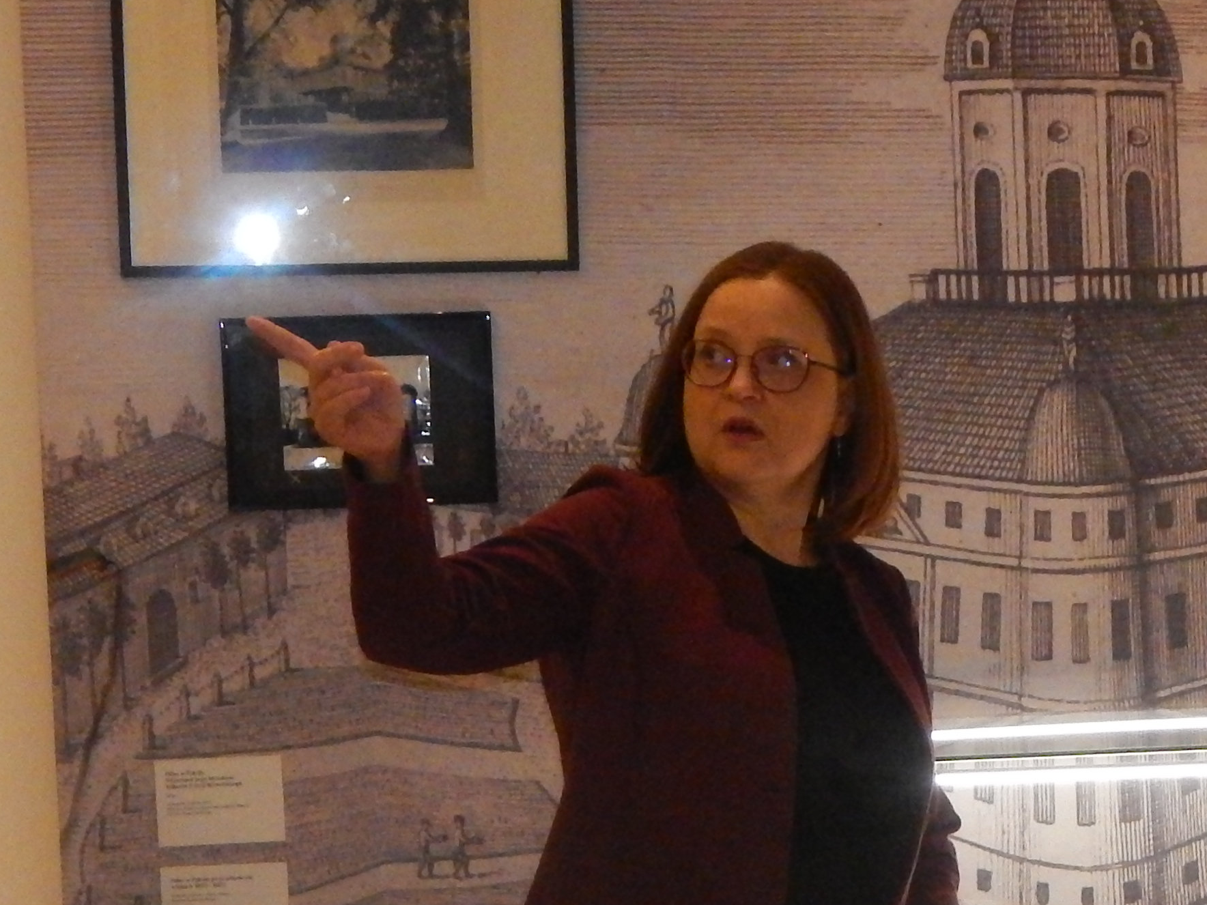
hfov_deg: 12.3
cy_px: 936
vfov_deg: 9.3
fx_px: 5544
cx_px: 1195
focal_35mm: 159
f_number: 4
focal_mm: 10.9
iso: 800
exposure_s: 1/80
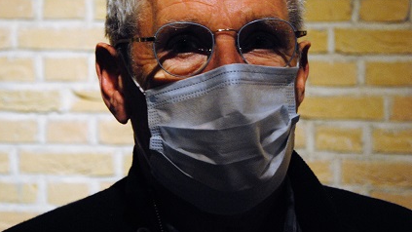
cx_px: 143
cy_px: 59
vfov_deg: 10.4
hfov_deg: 18.4
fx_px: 1267
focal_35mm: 116
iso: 1000
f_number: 5
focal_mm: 52
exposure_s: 1/30
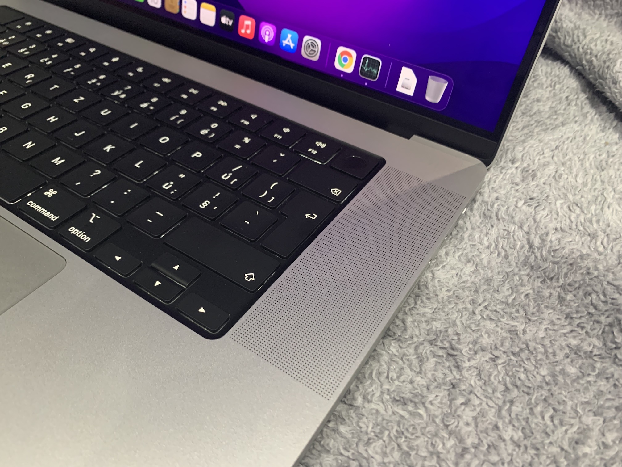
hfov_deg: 67.3
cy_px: 234
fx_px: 467
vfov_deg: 53.1
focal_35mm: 26
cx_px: 311
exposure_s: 1/33
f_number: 1.8
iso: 400
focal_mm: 4.25
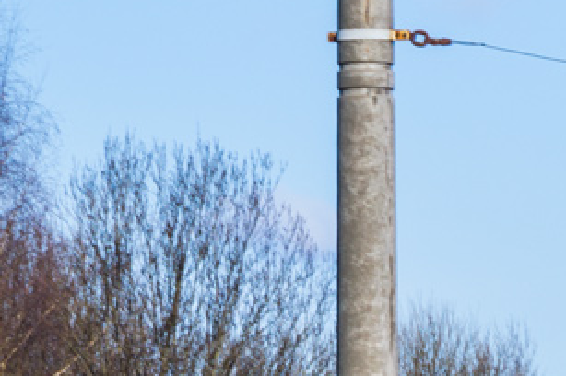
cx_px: 634
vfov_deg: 2.5
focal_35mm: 539
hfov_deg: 3.8
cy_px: 501
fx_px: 8465
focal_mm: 92
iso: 100
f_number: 8
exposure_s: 1/250
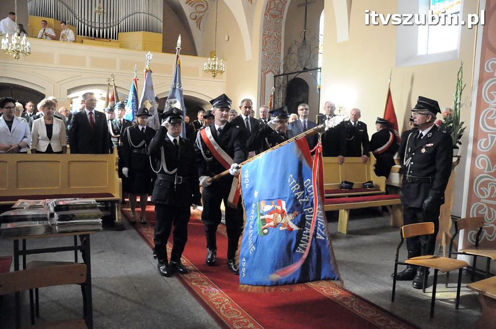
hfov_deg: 67.4
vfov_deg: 47.8
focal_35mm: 27
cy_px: 164
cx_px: 248
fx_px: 372
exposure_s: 1/50
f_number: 3.5
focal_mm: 18
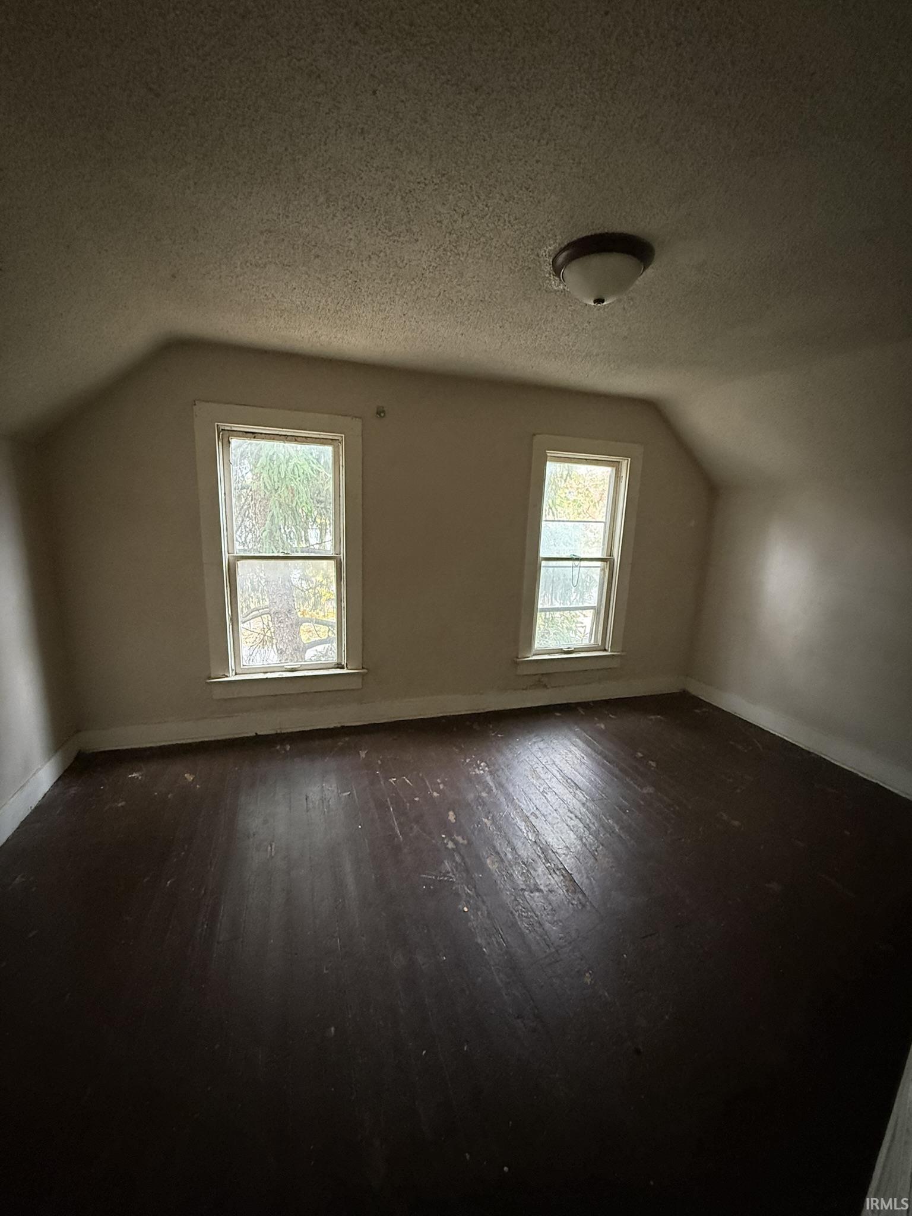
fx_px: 492
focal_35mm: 14
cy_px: 608
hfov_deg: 85.7
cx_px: 456
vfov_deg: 102.1
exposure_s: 1/60
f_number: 2.2
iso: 500
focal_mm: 2.22
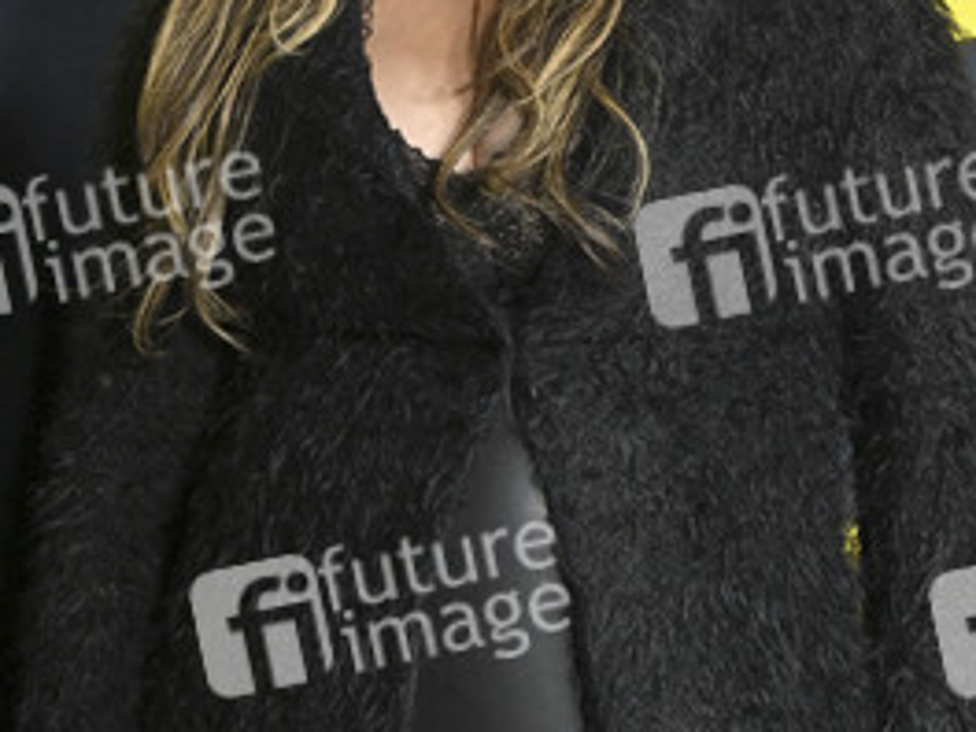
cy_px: 55
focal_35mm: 118
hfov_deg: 16.7
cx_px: 488
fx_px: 3327
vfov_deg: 12.4
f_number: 5.6
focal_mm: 81
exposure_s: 1/320
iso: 2500
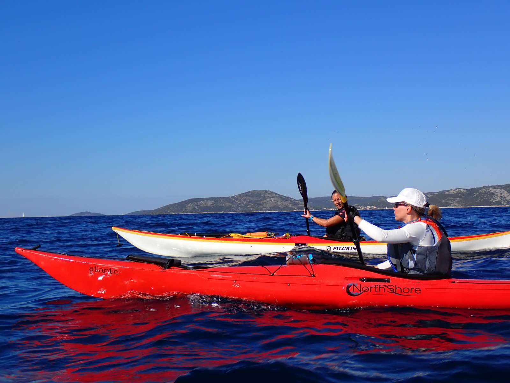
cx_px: 255
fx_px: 737
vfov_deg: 29.1
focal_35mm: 50
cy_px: 192
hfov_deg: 38.2
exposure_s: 1/160
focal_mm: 9.01
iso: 100
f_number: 13
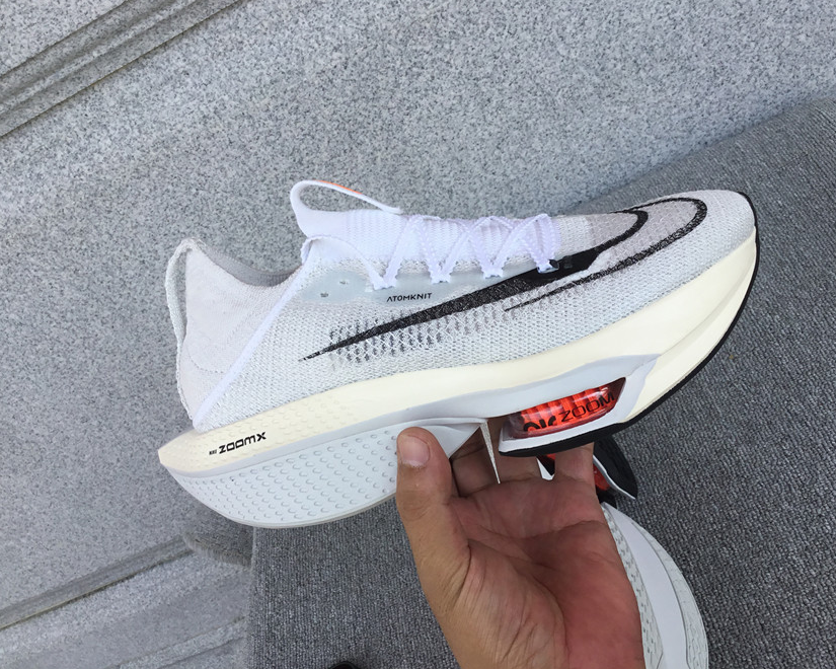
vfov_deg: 44.5
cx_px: 447
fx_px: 816
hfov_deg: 54.2
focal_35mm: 33
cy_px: 332
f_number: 2.4
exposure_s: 1/562
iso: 25
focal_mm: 3.3
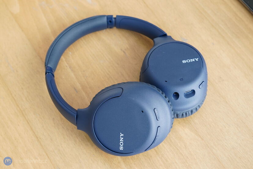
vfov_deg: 29.9
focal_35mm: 45
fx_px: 316
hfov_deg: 43.6
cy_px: 84
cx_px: 126
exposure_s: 1/160
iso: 1250
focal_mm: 45
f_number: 5.6
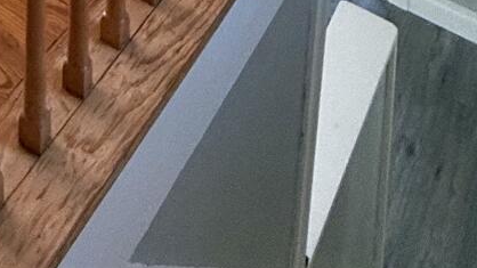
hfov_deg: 25.0
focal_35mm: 73
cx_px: -146
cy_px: -623
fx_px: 923
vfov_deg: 10.0
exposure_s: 1/99
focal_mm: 2.22
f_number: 2.2
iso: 80
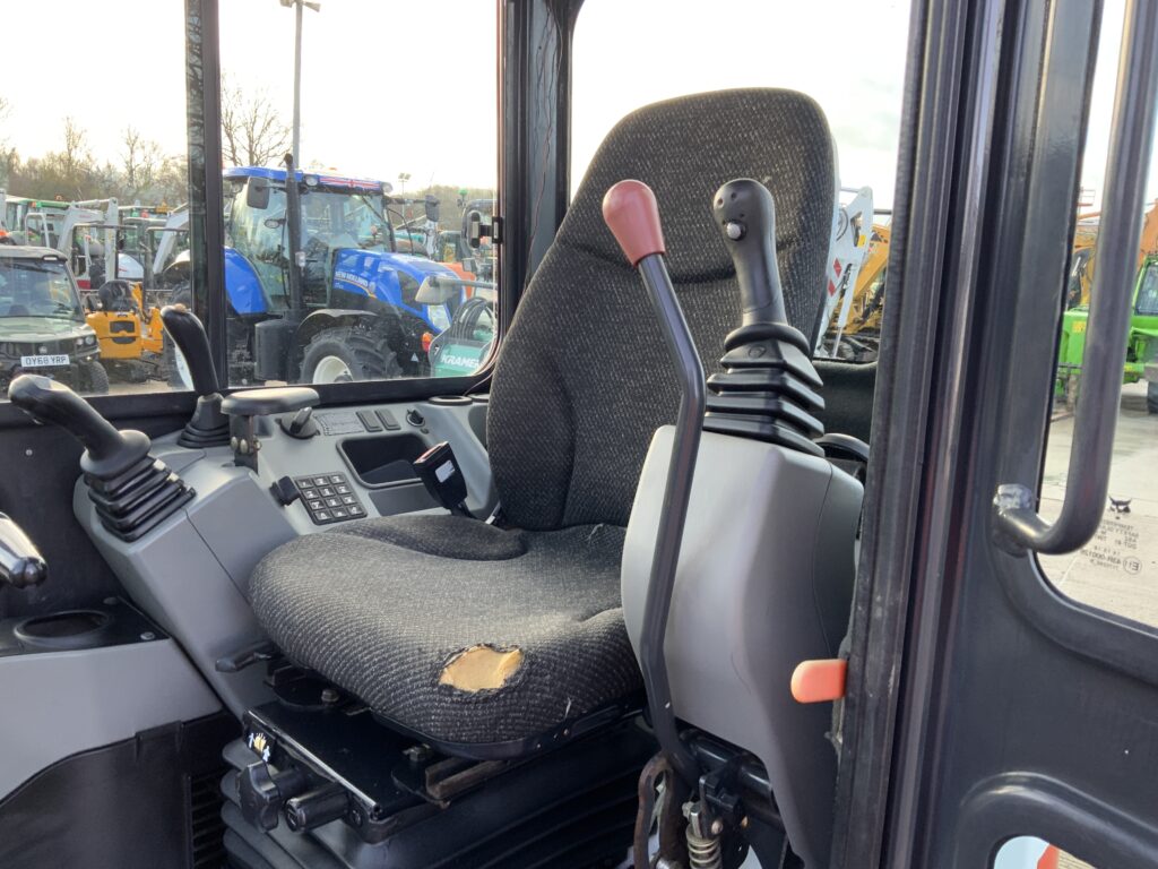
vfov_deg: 48.2
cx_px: 579
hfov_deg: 61.7
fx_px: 970
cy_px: 434
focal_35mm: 29
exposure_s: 1/122
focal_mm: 3
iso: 25
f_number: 1.8
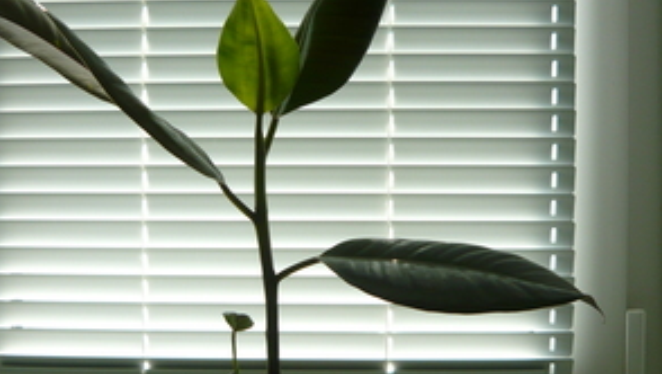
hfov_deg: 37.8
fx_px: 966
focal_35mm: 55
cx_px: 338
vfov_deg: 21.9
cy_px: 201
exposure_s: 1/80
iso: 100
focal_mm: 5.5
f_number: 2.8
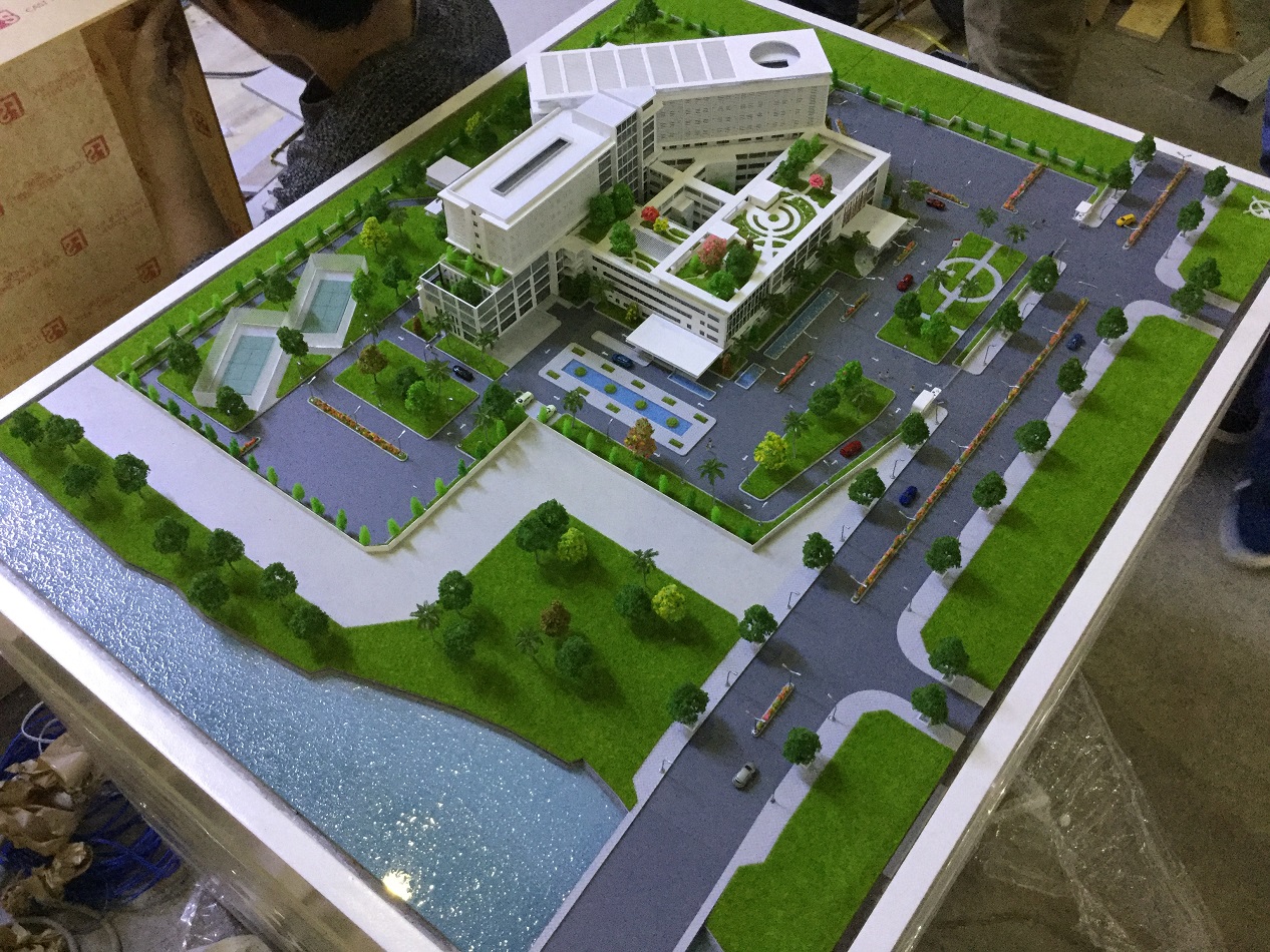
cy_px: 476
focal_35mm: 31
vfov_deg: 45.5
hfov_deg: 58.3
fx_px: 1138
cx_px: 635
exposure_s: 1/33
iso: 200
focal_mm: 3.3
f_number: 2.4
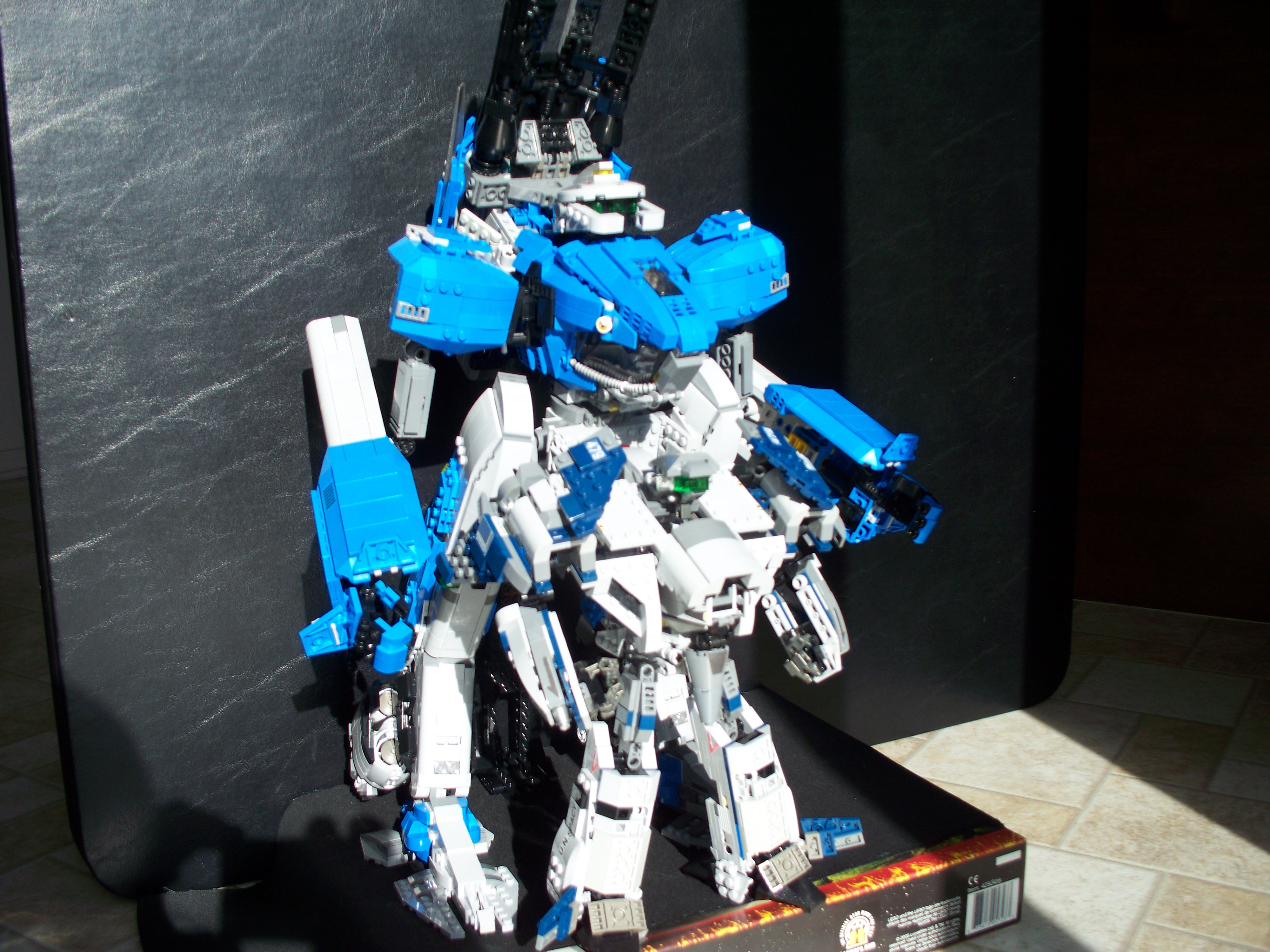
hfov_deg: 51.4
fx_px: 1321
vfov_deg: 39.7
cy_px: 476
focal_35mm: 36
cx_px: 635
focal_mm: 7.54
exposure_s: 1/320
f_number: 2.8
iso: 64
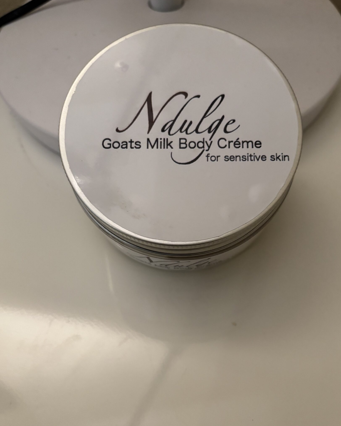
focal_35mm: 32
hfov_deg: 45.8
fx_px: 404
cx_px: 178
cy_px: 236
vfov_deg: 55.5
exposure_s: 1/50
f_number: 1.6
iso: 320
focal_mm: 5.96
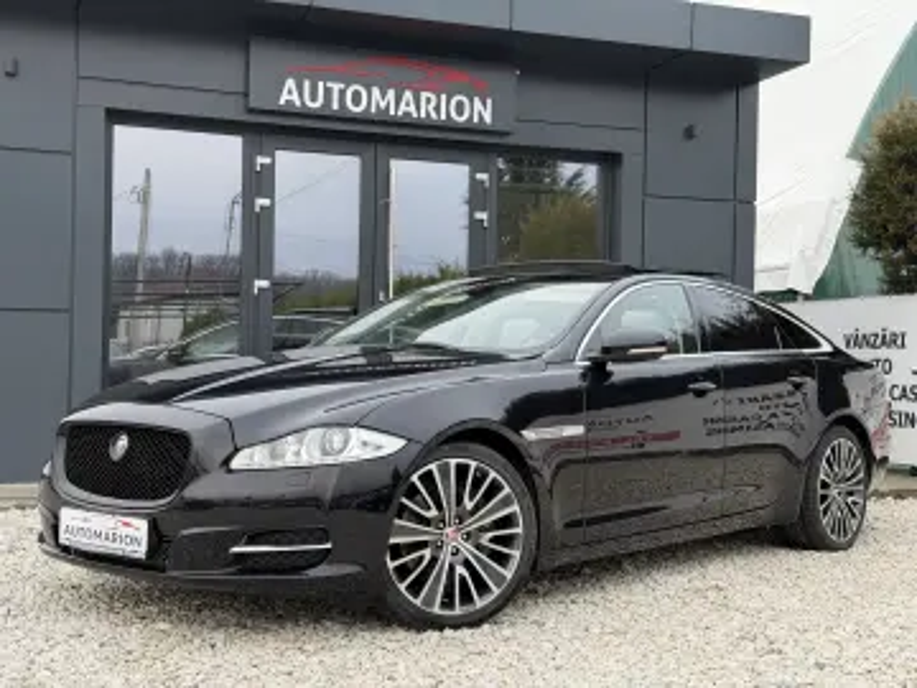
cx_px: 458
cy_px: 344
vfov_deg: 30.3
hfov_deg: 39.7
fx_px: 1272
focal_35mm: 48
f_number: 1.78
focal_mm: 6.76
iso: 80
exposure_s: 1/164
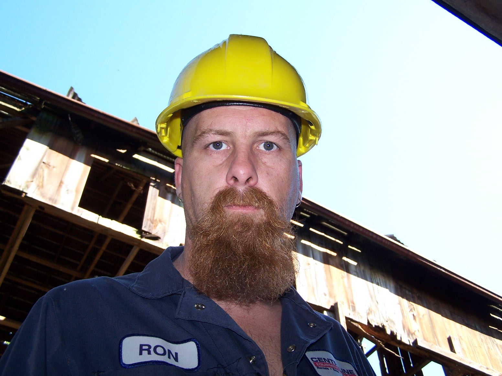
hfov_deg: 49.0
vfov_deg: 37.7
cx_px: 251
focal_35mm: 38
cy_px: 188
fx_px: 551
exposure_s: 1/200
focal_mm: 6.3
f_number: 2.8
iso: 80
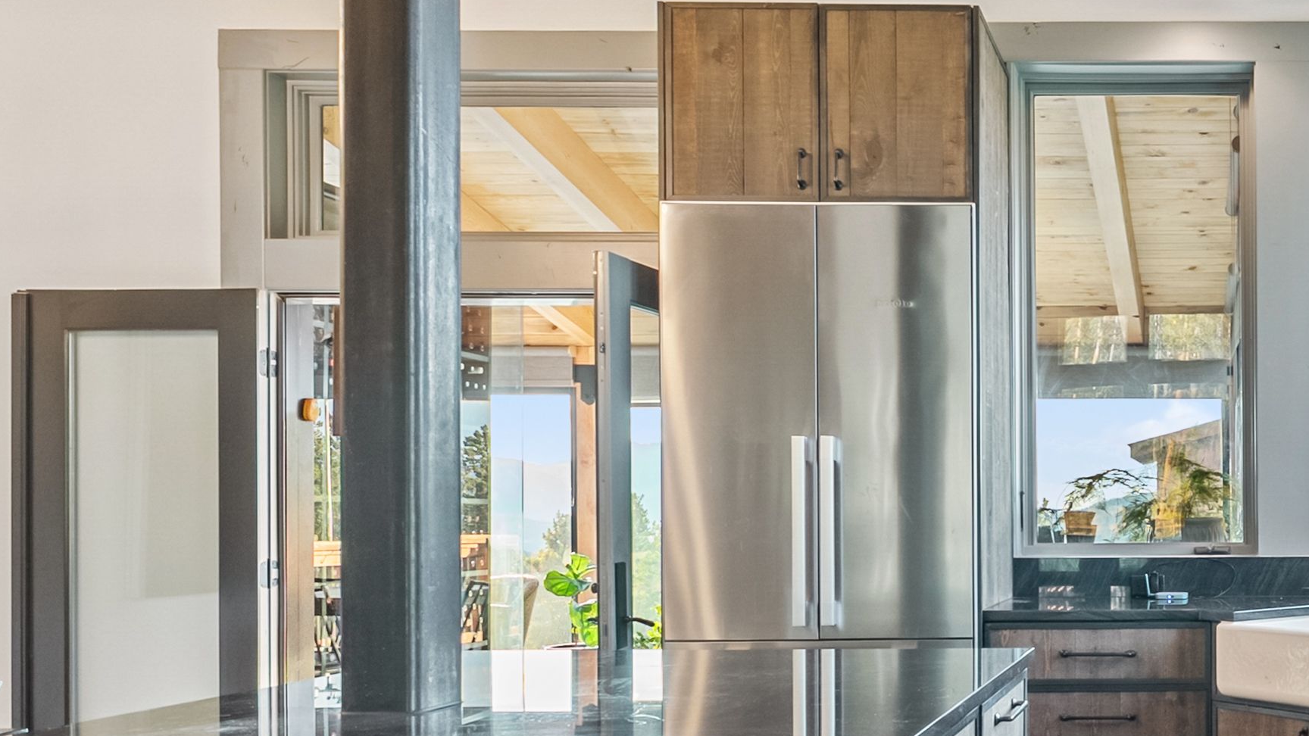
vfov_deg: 32.5
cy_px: 497
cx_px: 1250
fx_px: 1250
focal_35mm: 36
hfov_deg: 47.7
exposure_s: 1/50
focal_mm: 14
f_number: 7.1
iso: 800
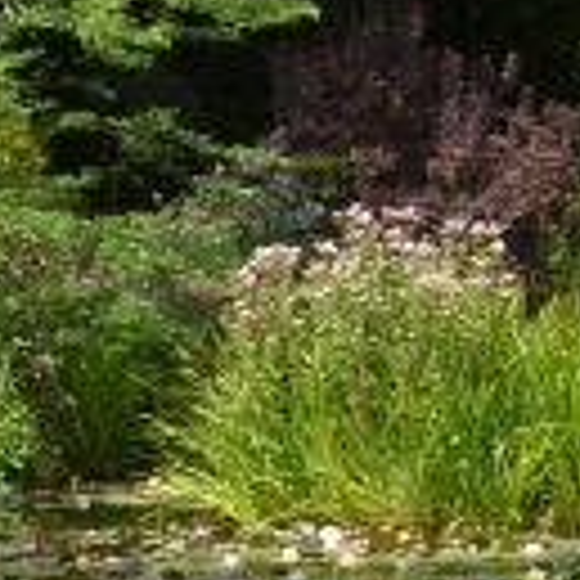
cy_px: 65
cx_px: 2037
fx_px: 6805
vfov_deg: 4.9
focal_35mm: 359
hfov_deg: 4.6
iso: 140
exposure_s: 1/250
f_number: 8
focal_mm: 28
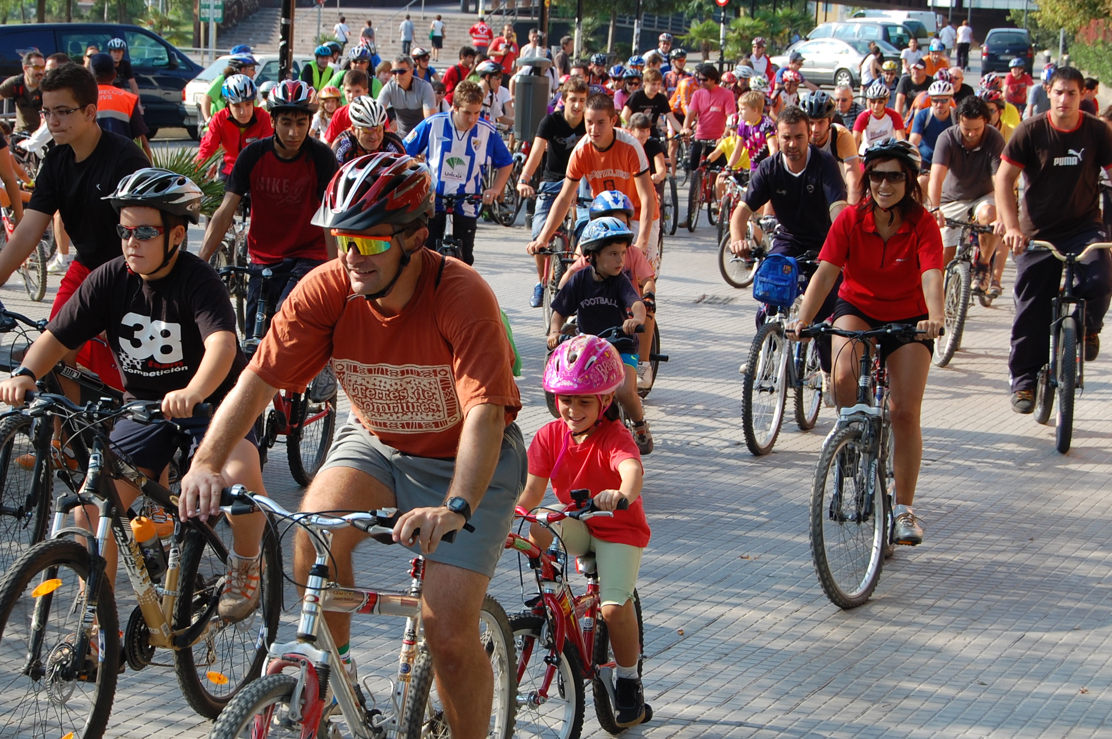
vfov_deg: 15.5
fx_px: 2716
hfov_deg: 23.1
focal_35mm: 88
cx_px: 417
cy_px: 381
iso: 200
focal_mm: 46
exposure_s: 1/250
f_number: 8
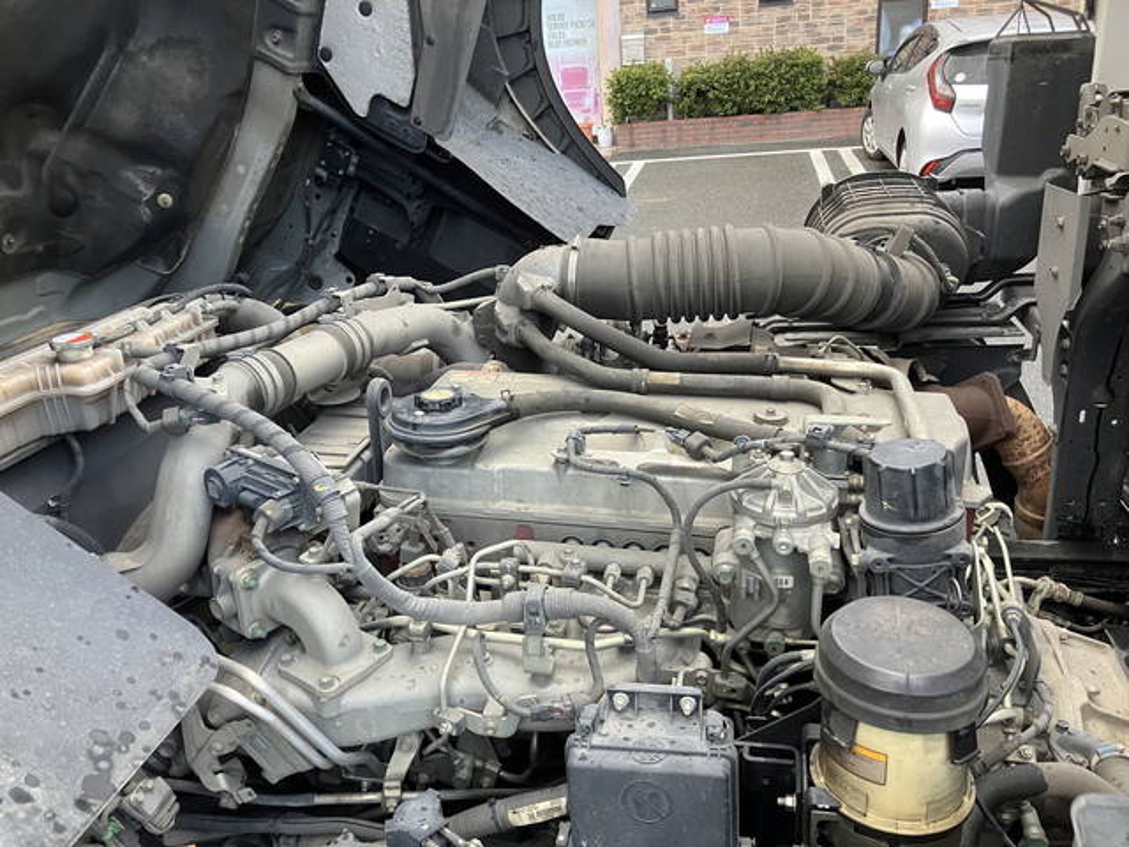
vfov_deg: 49.7
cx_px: 564
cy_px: 424
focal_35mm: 28
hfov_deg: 63.4
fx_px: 913
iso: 80
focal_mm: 3.99
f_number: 1.8
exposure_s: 1/96
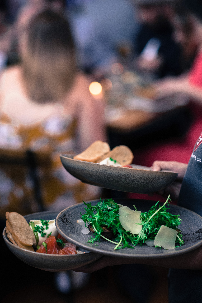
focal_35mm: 95
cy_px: 163
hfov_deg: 14.4
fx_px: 799
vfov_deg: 21.4
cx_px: 108
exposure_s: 1/320
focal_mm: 85
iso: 1000
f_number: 2.5
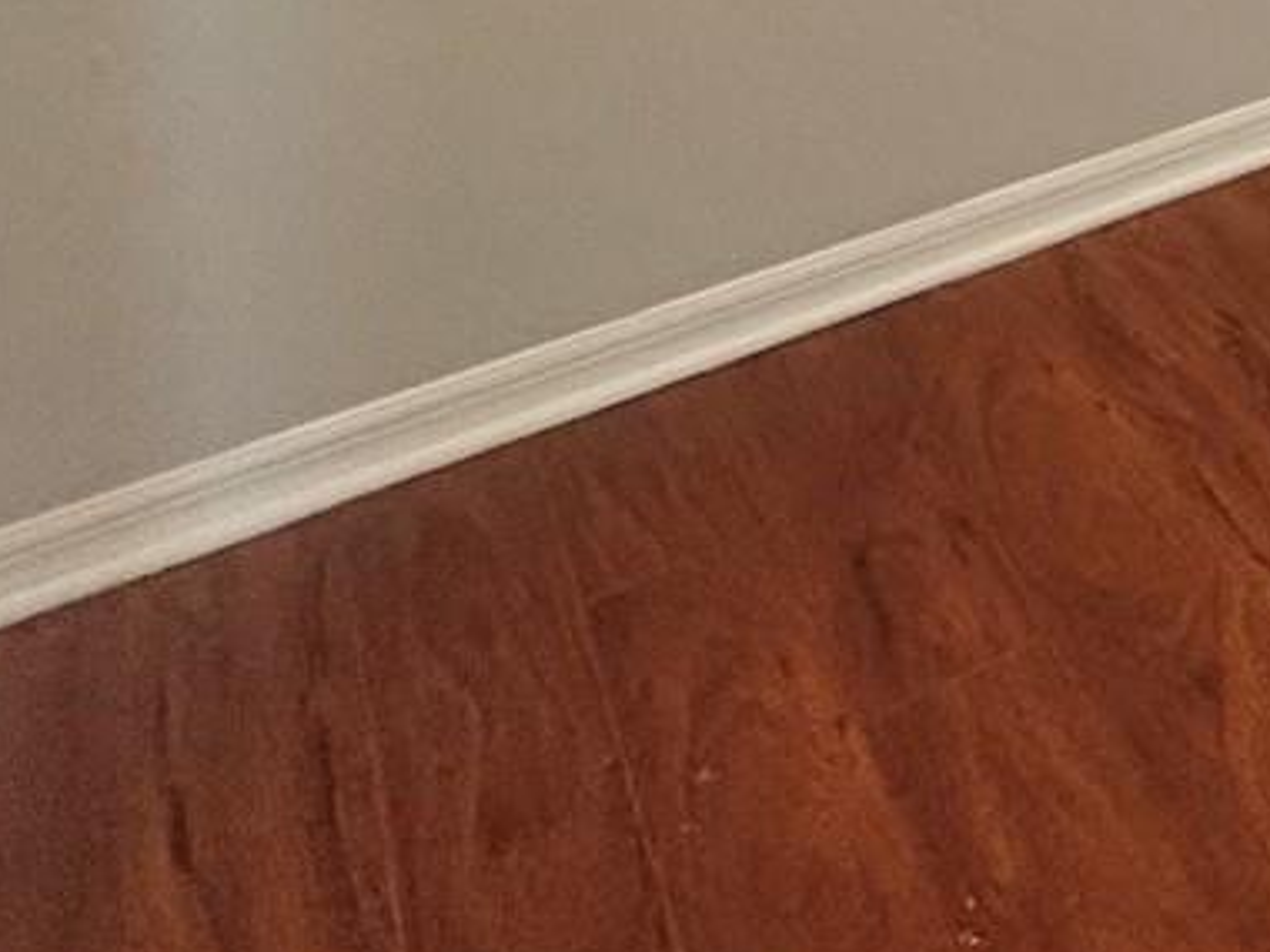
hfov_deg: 22.2
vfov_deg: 18.4
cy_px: -845
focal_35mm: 59
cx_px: 2202
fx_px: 2165
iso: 125
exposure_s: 1/120
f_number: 2.2
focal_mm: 2.22
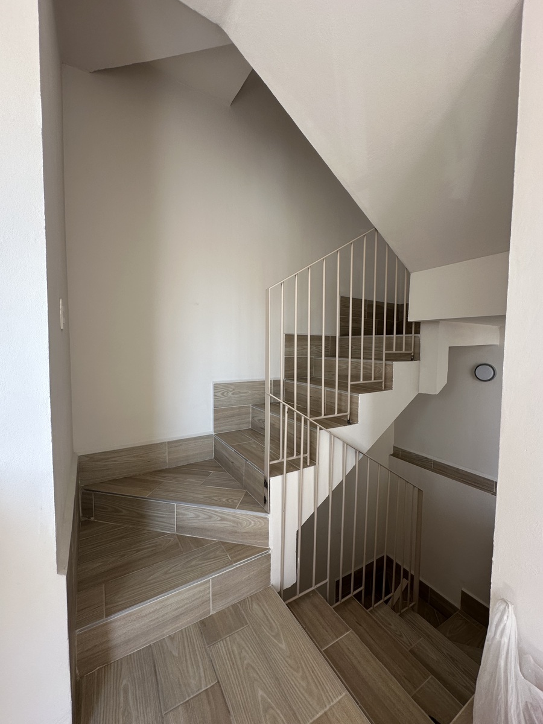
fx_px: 293
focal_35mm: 14
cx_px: 272
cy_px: 362
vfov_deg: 102.1
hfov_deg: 85.7
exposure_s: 1/99
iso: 50
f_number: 2.2
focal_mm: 2.22
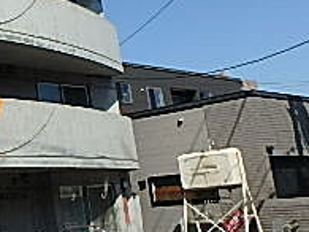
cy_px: 72
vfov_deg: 21.2
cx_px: -144
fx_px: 616
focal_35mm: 69
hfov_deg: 23.2
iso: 125
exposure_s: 1/640
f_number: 6
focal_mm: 3.7
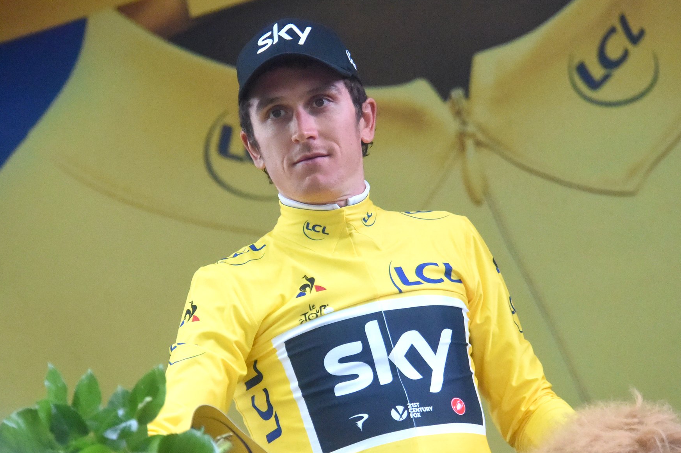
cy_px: 222
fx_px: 4366
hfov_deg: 8.9
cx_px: 315
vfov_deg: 5.9
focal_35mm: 231
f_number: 5.6
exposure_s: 1/1000
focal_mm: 210
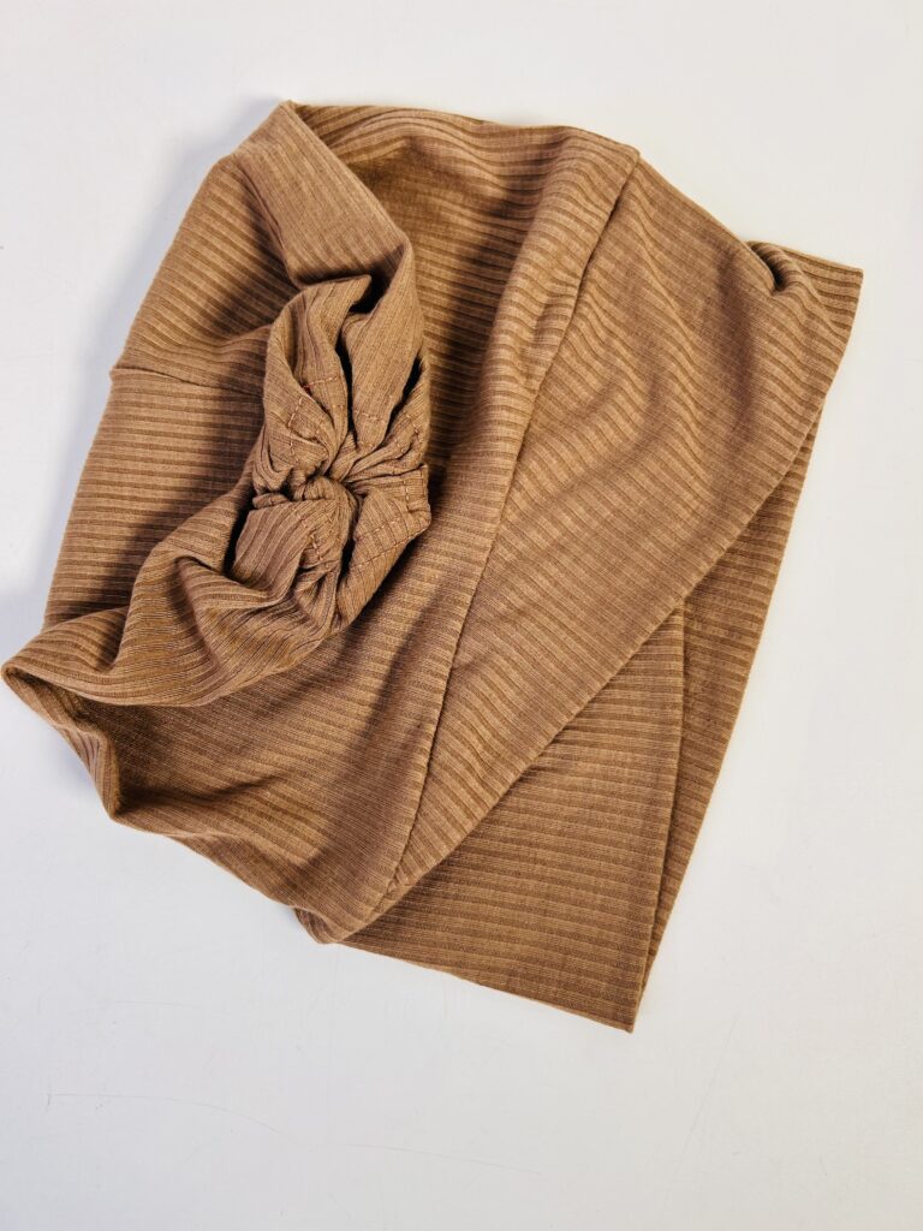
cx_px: 462
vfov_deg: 67.3
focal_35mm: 26
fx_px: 924
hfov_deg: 53.1
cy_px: 616
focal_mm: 5.7
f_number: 1.5
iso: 50
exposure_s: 1/398
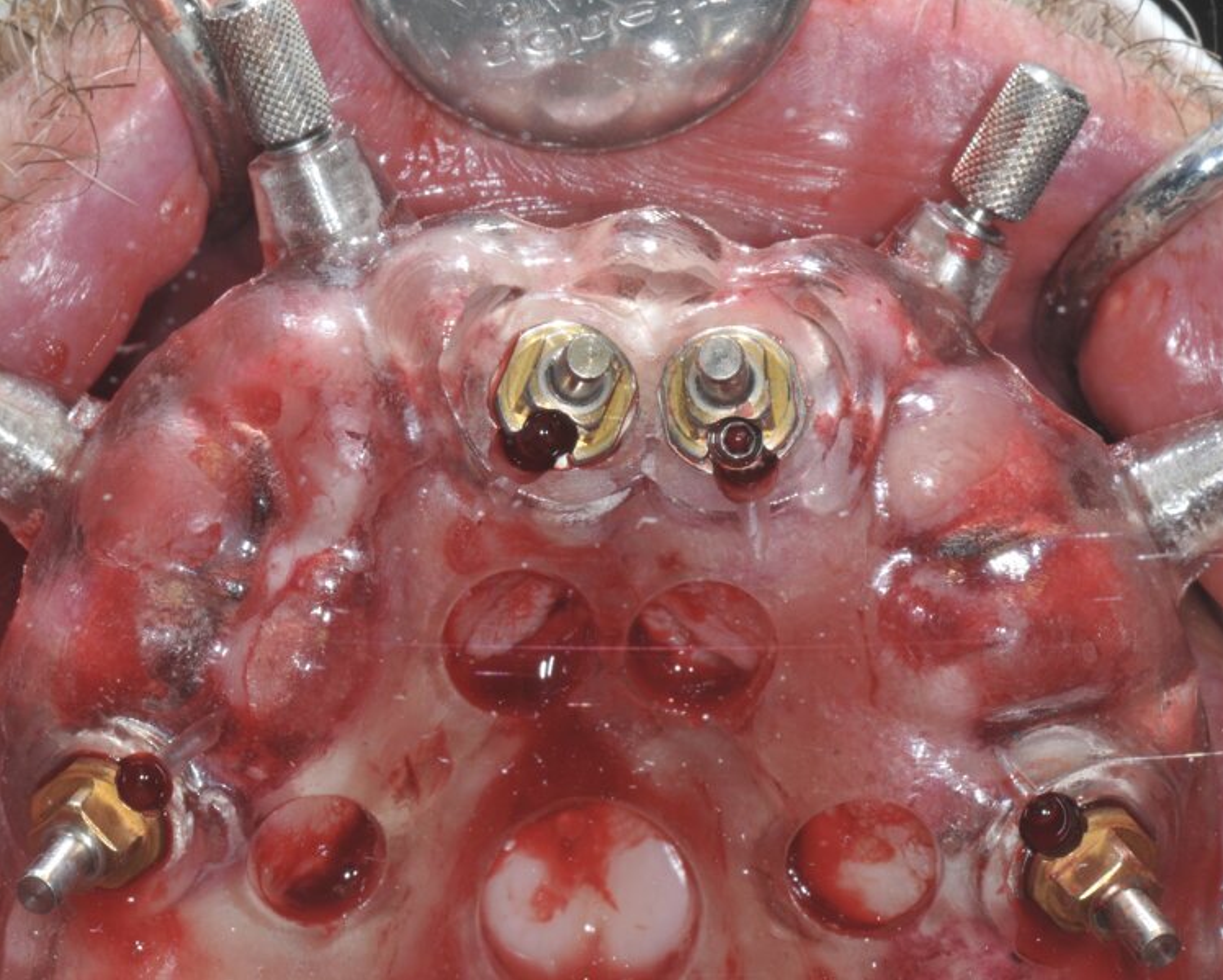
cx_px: 634
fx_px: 6466
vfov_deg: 8.7
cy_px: 490
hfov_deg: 10.8
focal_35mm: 179
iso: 200
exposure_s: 1/125
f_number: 32
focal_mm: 105
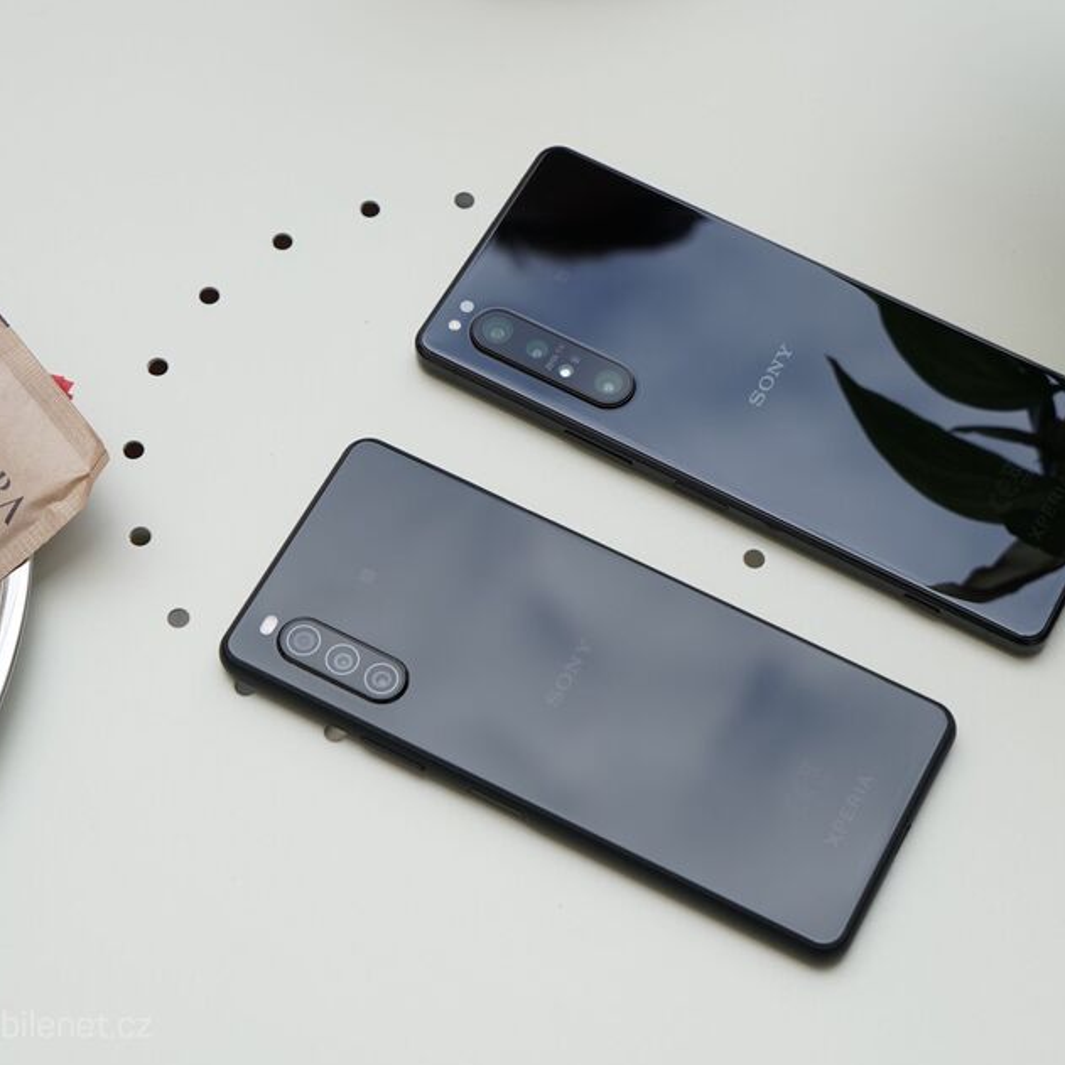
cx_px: 662
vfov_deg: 32.2
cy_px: 537
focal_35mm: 53
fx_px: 1845
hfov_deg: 32.1
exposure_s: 1/200
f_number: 5
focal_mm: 41
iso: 100
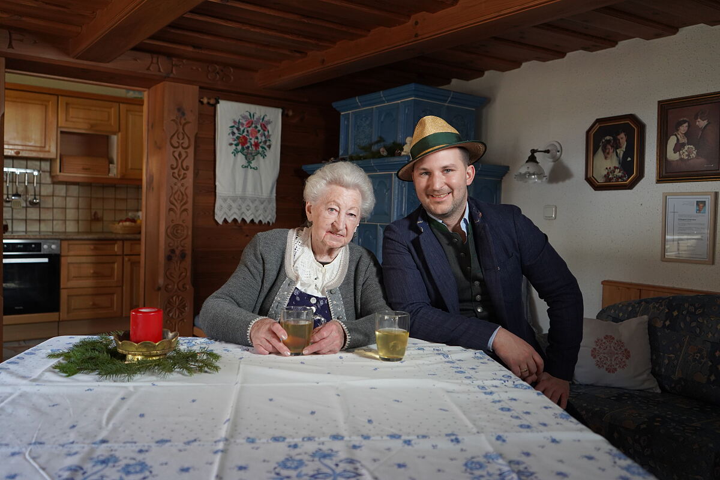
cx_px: 360
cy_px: 240
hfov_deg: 61.9
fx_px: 600
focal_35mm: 30
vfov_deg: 43.6
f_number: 4
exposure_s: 1/160
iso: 2500
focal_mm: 30
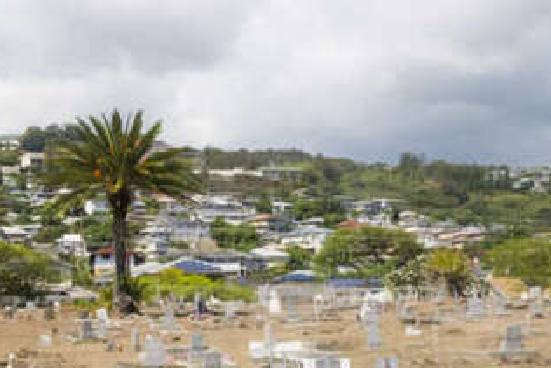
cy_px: 256
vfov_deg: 15.9
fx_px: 1317
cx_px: 117
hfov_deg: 23.3
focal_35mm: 86
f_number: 10
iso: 800
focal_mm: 12.48
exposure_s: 1/1600
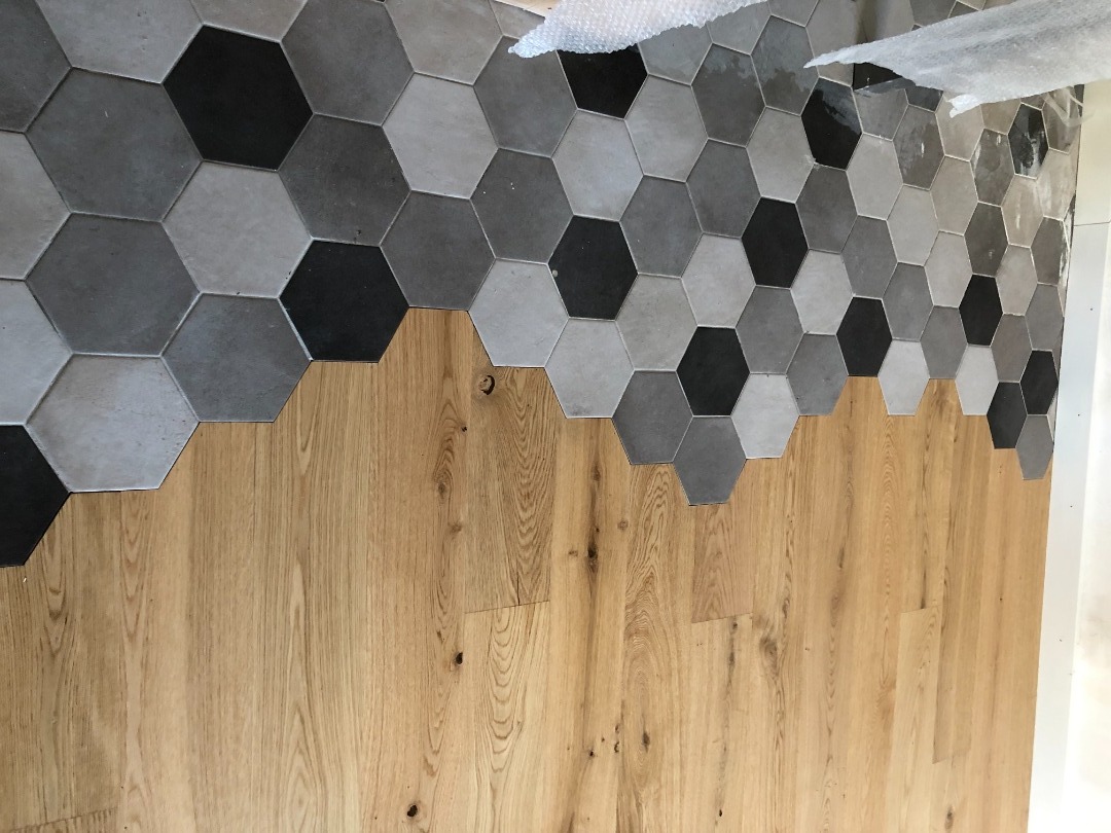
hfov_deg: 63.4
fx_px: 899
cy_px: 416
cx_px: 556
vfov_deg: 49.7
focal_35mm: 28
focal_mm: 3.99
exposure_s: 1/15
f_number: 1.8
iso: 64
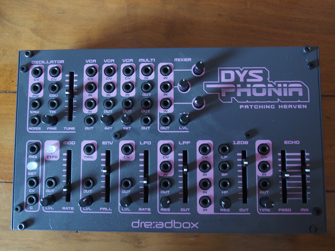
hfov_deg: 56.8
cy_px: 126
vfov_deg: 44.2
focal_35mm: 32
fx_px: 310
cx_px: 168
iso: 400
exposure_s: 1/10
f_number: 2.8
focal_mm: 6.7
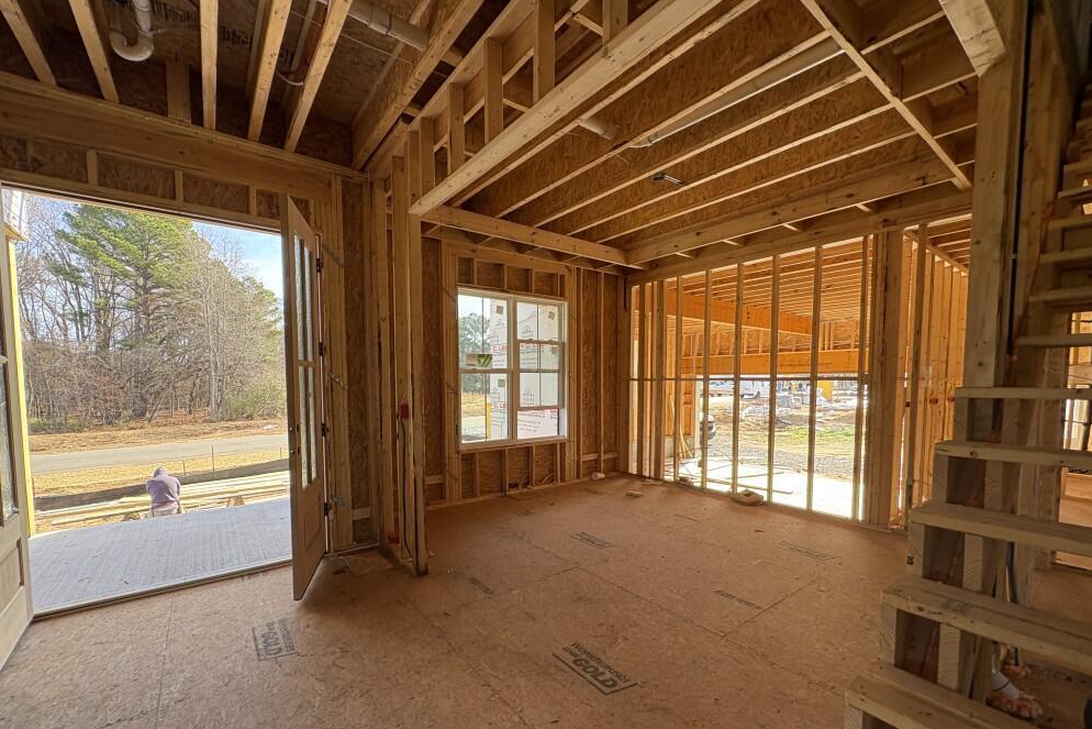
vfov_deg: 77.0
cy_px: 408
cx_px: 535
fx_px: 455
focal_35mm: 15
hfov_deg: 100.4
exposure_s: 1/109
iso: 40
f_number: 2.2
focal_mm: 2.22
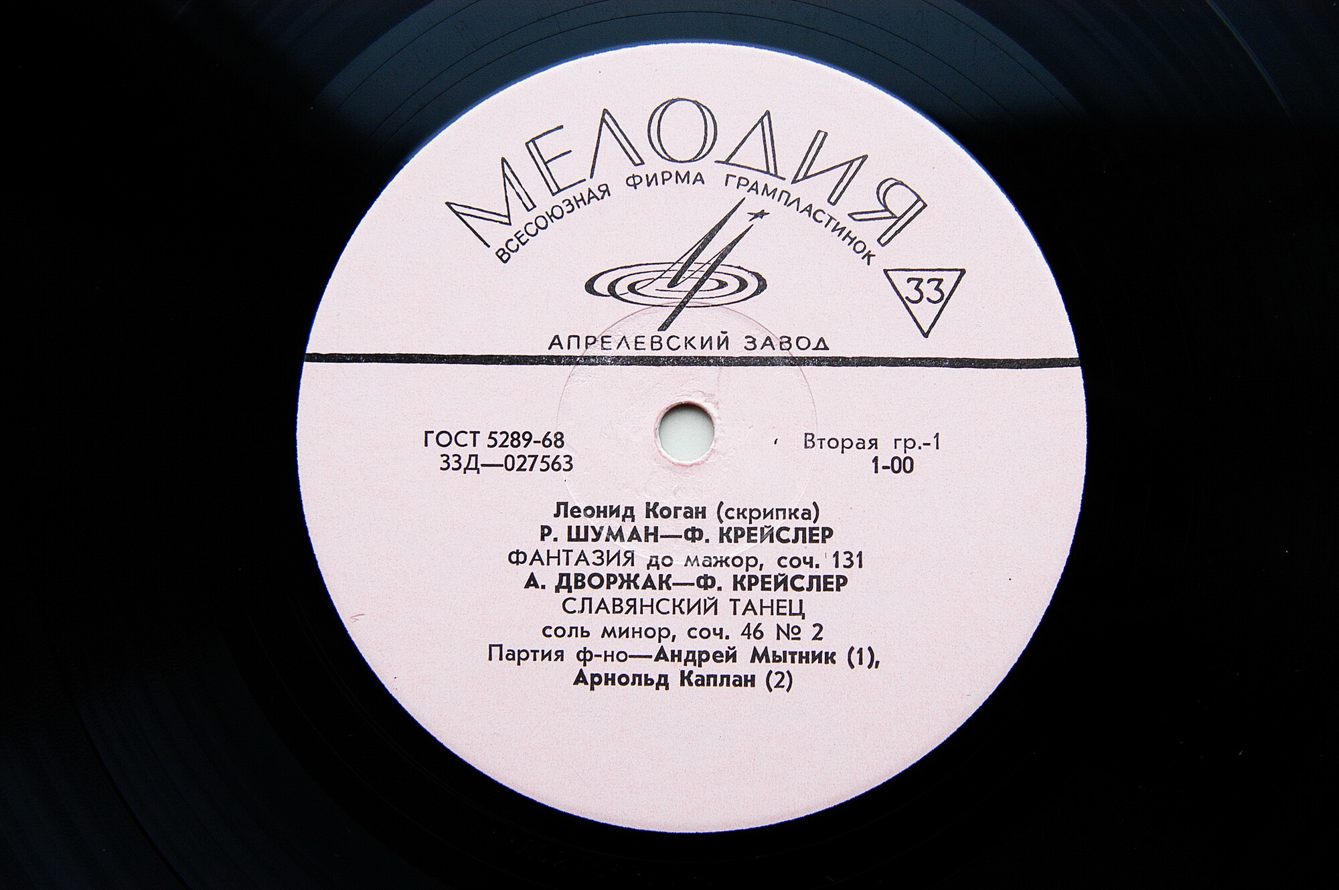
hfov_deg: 37.9
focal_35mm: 52
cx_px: 670
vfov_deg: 25.7
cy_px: 445
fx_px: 1951
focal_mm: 35
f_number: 4.5
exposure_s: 1/80
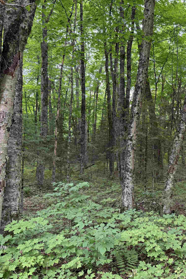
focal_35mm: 34
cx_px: 154
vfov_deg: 55.8
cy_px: 139
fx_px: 263
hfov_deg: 37.2
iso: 200
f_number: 1.78
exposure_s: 1/65
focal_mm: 6.76
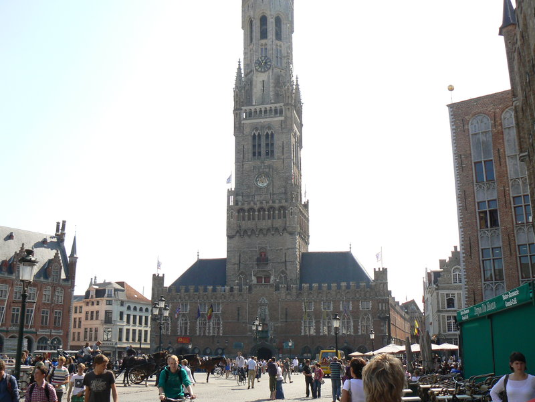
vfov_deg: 39.7
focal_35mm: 36
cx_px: 268
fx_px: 556
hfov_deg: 51.4
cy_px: 201
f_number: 3.6
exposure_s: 1/1000
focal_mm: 6
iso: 100
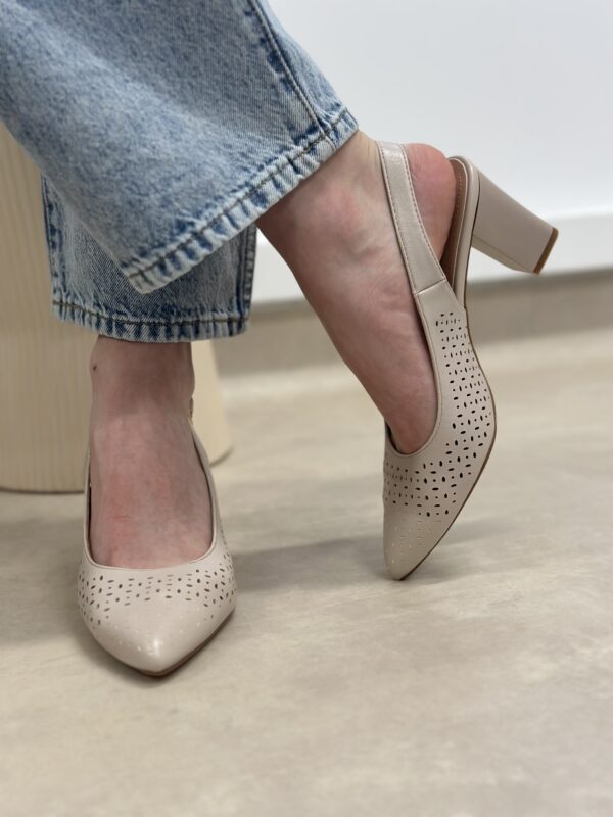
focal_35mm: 48
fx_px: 1133
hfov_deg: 30.3
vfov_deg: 39.7
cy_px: 408
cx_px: 306
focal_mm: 6.86
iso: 160
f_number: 1.78
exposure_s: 1/100
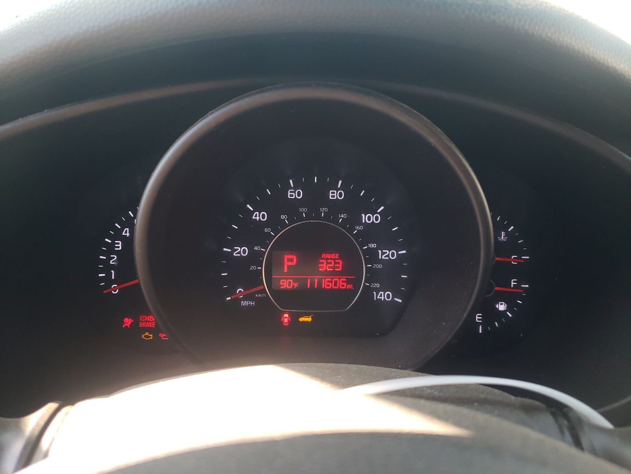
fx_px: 474
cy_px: 237
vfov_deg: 53.1
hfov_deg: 67.3
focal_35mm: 26
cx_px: 316
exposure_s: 1/120
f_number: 1.5
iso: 73
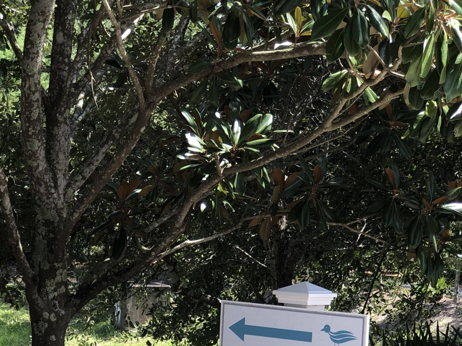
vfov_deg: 11.9
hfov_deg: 15.9
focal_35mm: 123
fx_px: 1642
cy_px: 352
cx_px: 111
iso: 25
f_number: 2.8
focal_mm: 6.6
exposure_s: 1/120
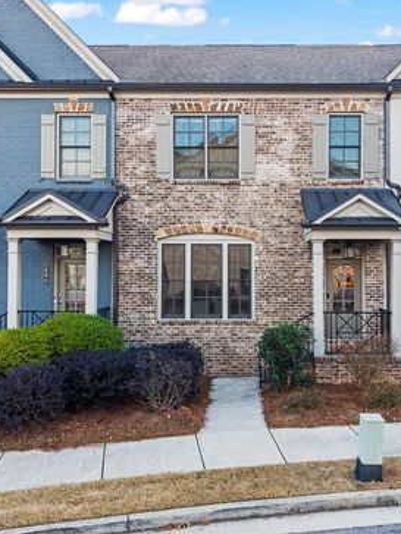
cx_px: 232
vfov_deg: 55.3
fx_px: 510
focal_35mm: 33
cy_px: 260
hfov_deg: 42.8
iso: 200
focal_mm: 8.67
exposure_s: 1/200
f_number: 1.8
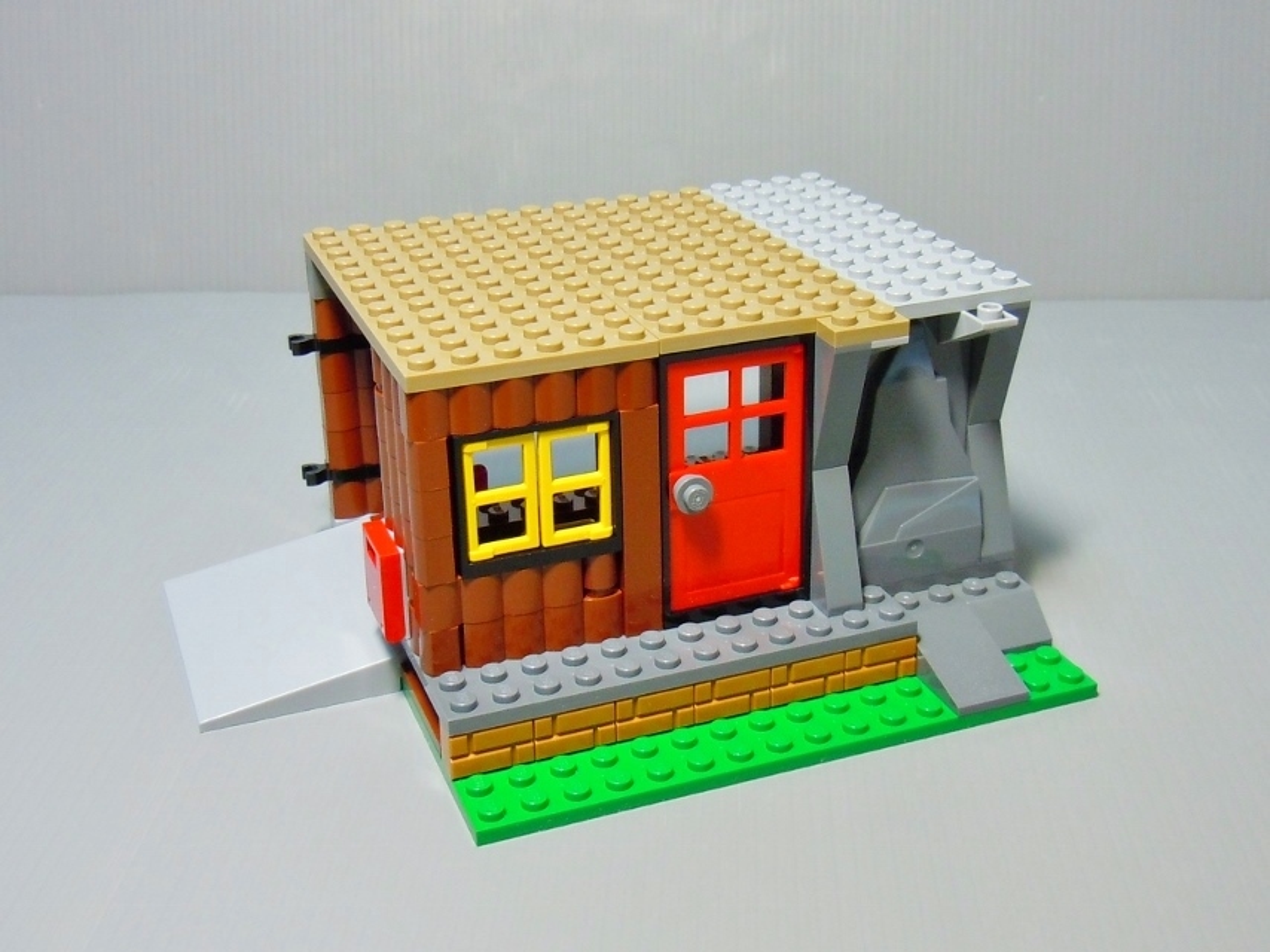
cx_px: 635
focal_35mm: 30
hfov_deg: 60.0
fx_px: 1100
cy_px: 476
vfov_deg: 46.8
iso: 200
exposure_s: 1/10
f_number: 3.5
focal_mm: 5.4
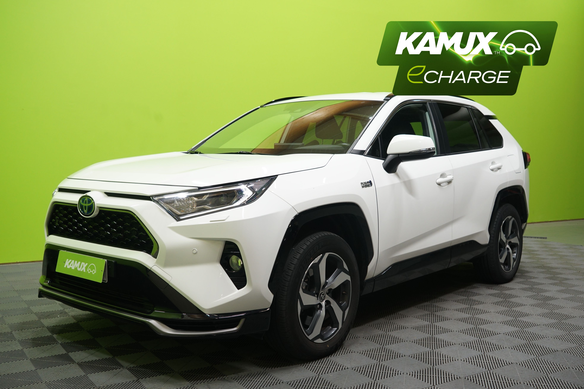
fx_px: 600
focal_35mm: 37
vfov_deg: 35.9
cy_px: 194
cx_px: 292
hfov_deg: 51.9
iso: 800
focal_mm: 37
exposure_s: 1/20
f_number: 5.6
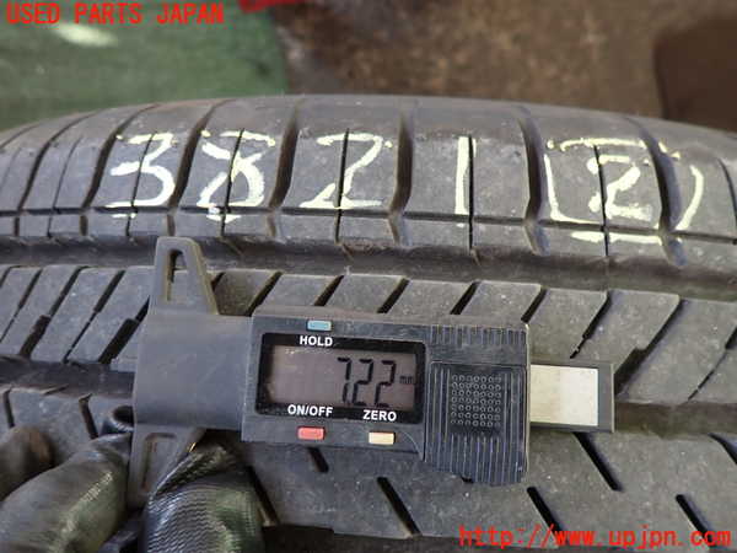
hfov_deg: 69.4
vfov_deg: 54.9
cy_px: 276
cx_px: 368
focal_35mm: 25
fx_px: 532
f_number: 2
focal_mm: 4.5
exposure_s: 1/60
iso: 160
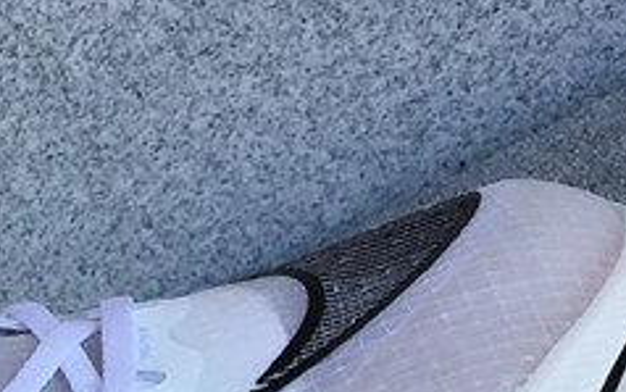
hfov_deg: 16.4
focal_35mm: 124
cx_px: -45
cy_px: 530
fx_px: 2117
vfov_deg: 10.3
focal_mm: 3.3
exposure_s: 1/409
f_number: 2.4
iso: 25
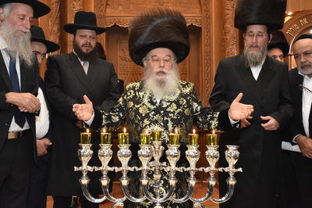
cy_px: 104
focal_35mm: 40
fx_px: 351
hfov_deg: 48.0
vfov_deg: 33.0
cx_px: 156
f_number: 6.3
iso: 2500
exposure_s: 1/125
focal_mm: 27
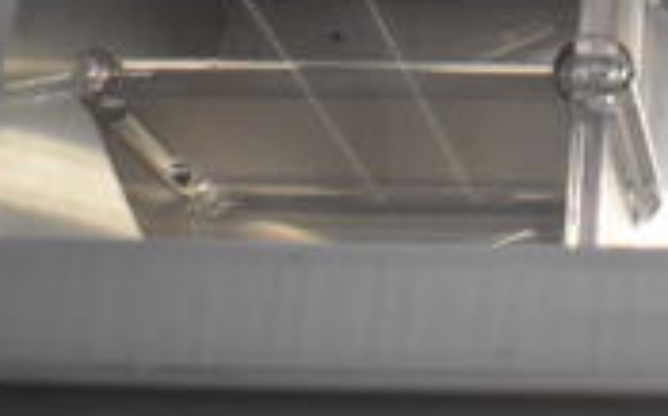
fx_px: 1746
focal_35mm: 96
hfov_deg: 20.3
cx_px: 802
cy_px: -218
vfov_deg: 12.8
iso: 3200
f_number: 3.5
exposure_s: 1/125
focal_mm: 18
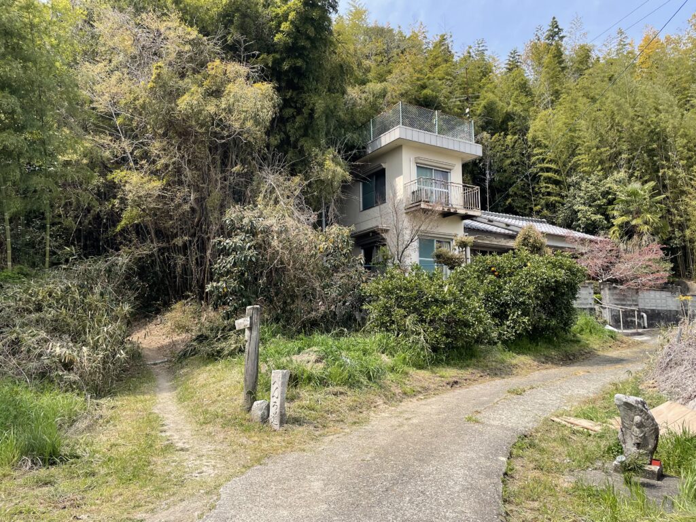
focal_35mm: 26
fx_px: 523
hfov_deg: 67.3
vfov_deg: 53.1
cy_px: 261
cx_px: 348
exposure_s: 1/1825
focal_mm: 4.2
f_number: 1.6
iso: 32
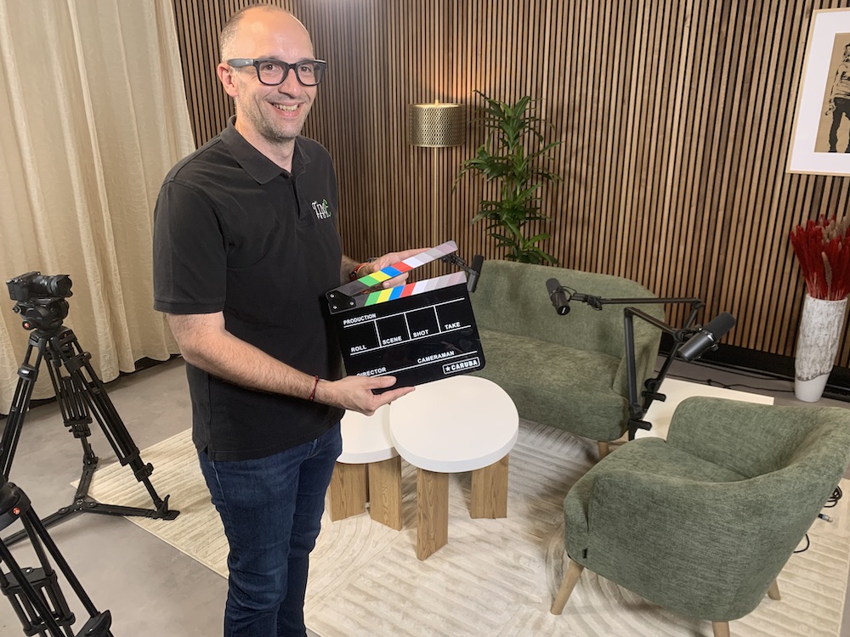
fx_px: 638
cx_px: 425
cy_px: 318
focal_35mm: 26
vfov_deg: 53.1
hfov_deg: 67.3
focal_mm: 4.25
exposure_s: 1/71
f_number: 1.8
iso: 100
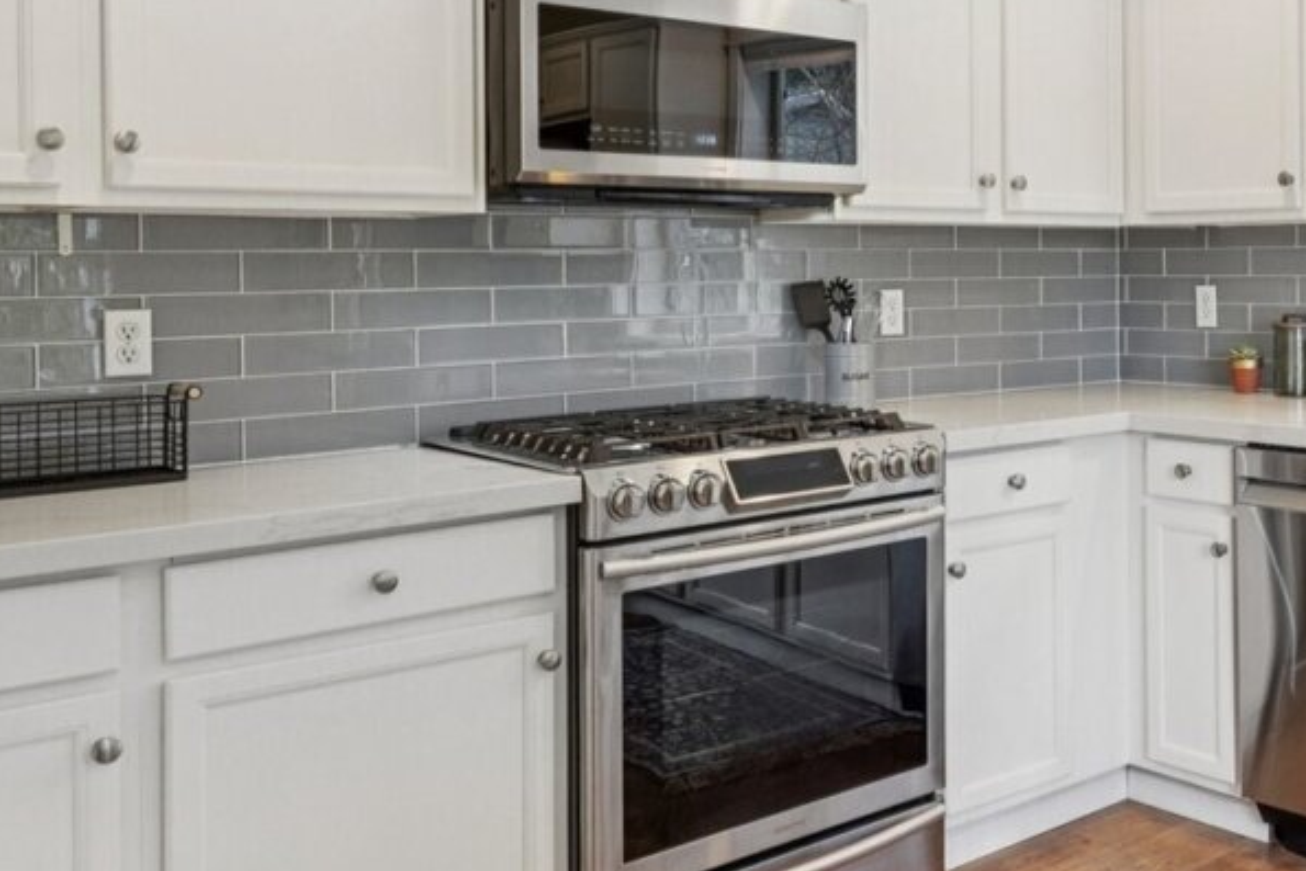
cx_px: 1095
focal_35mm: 40
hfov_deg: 45.3
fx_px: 1451
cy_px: 267
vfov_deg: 33.0
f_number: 8
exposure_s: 1/15
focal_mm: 17
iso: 400
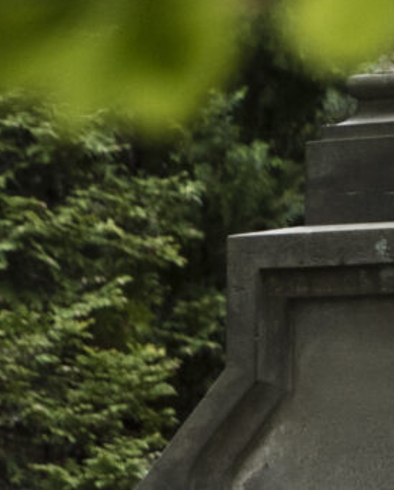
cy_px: 1187
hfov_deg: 4.6
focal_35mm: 340
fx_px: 4947
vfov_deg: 5.5
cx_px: 413
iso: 1000
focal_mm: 65
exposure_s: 1/320
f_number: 2.8
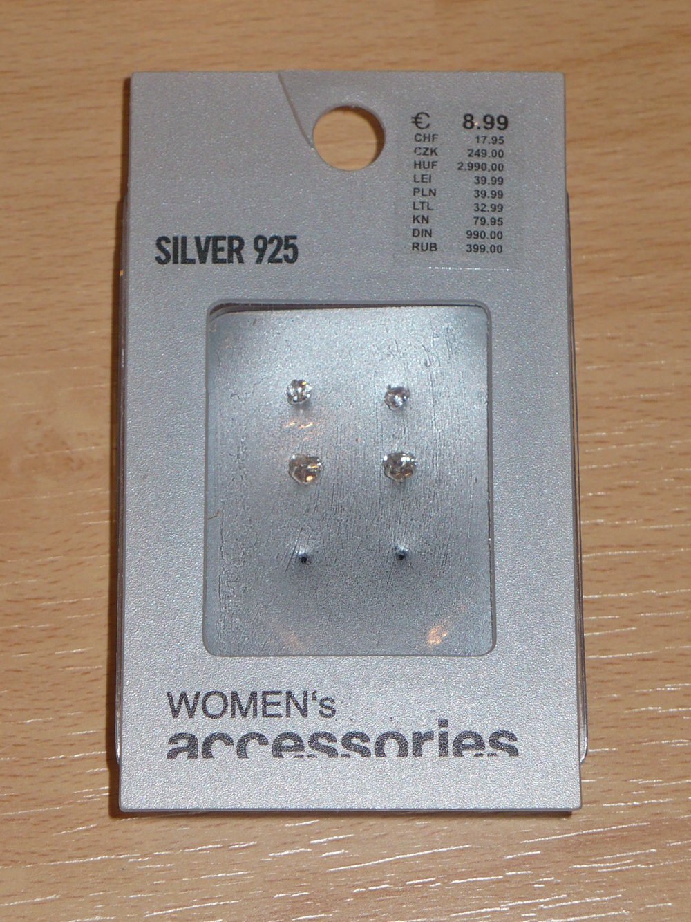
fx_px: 3752
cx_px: 346
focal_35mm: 141
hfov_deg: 10.5
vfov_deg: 14.0
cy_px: 461
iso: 100
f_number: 3.7
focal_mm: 19.4
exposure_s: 1/30
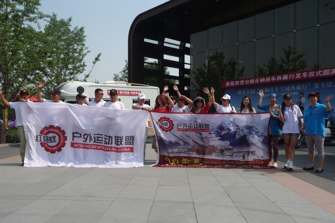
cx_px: 166
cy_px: 128
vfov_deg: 41.0
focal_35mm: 32
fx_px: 298
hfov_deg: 58.7
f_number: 3.4
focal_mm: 5
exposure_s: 1/1000
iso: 100
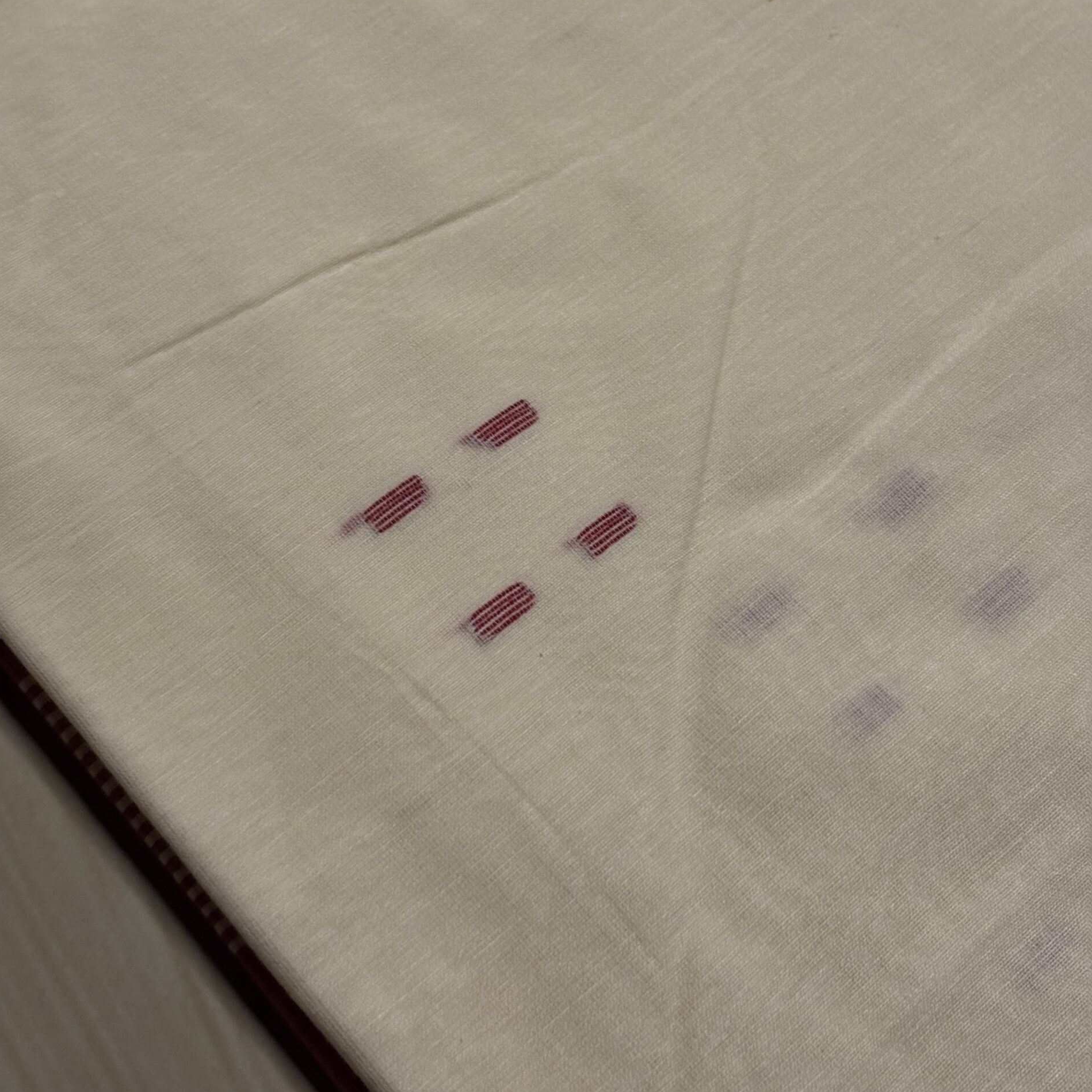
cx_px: 540
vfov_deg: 27.6
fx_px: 2213
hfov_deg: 27.7
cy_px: 389
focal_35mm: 62
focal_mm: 5.96
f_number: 1.6
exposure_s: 1/33
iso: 250
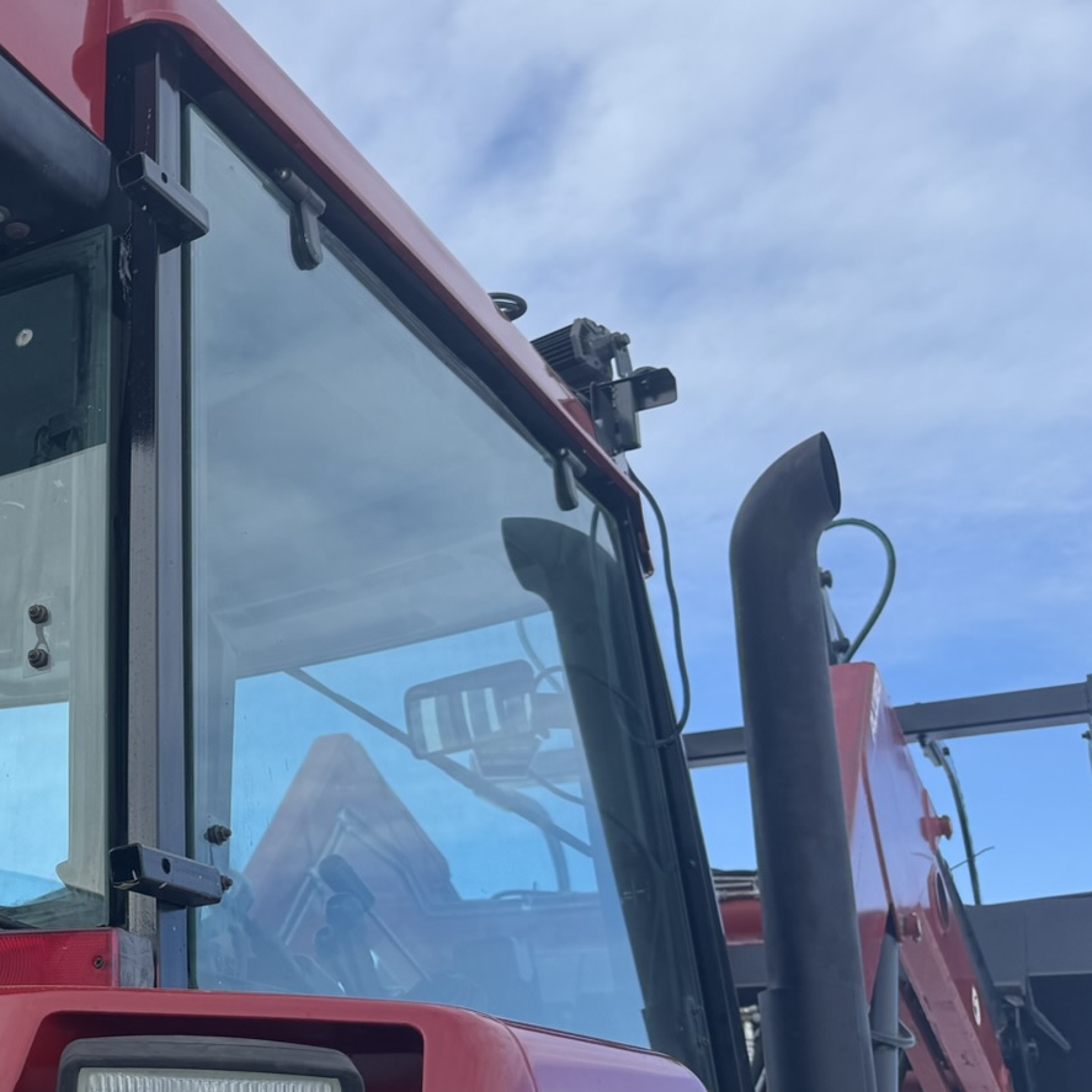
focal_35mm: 49
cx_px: -151
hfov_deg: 30.5
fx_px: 1749
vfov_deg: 34.5
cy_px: 675
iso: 80
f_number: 1.78
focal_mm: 6.76
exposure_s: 1/3802
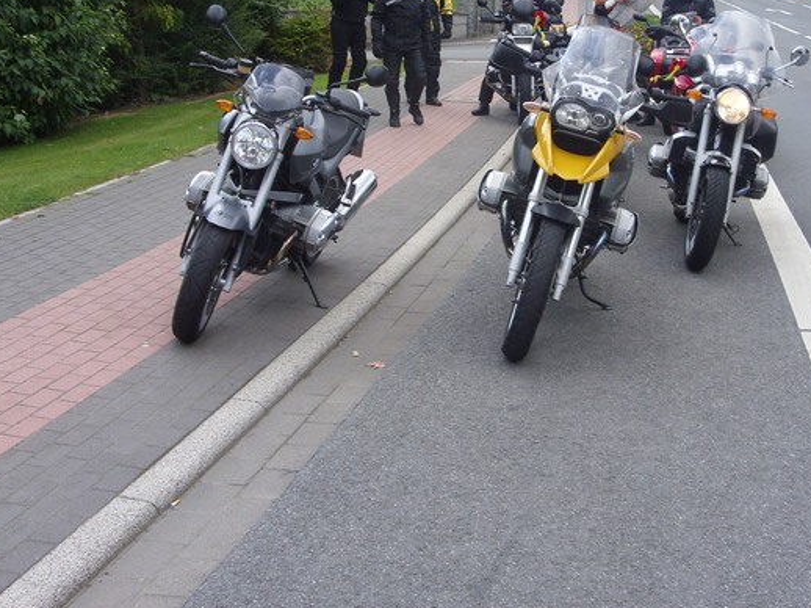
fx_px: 1288
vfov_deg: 26.3
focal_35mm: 55
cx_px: 493
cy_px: 172
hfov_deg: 34.8
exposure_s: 1/353
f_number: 2.8
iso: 50
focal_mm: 6.3
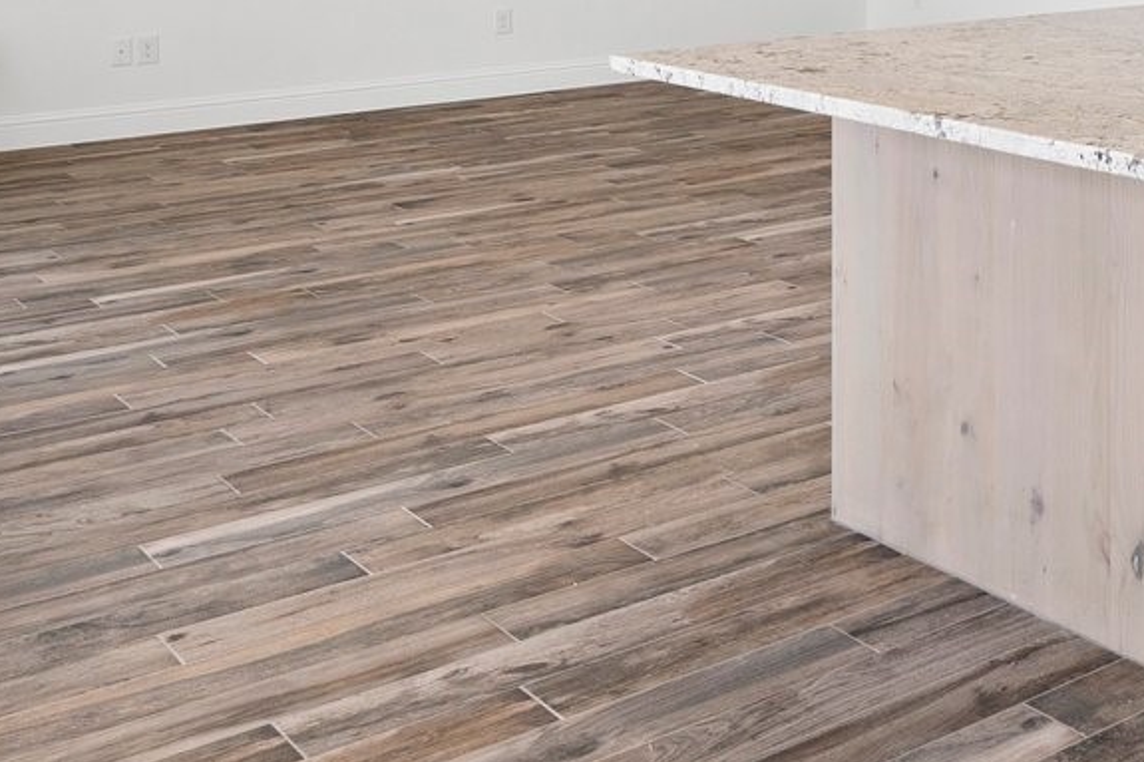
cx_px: 1325
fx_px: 1811
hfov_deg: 30.5
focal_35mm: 57
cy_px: -158
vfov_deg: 21.9
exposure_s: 1/2.5
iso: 400
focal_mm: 16
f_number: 8
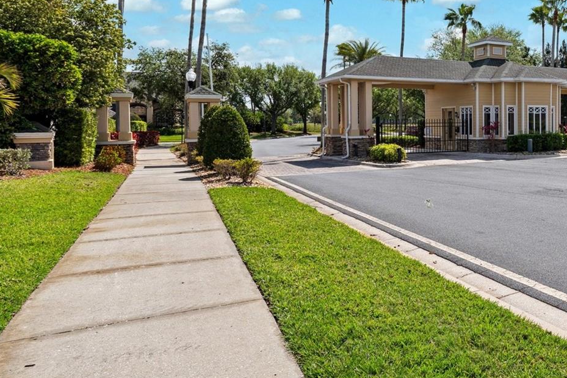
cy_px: 134
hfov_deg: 54.4
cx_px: 484
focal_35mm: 31
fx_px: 488
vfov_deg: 41.9
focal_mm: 18
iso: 400
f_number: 8
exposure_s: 1/2000
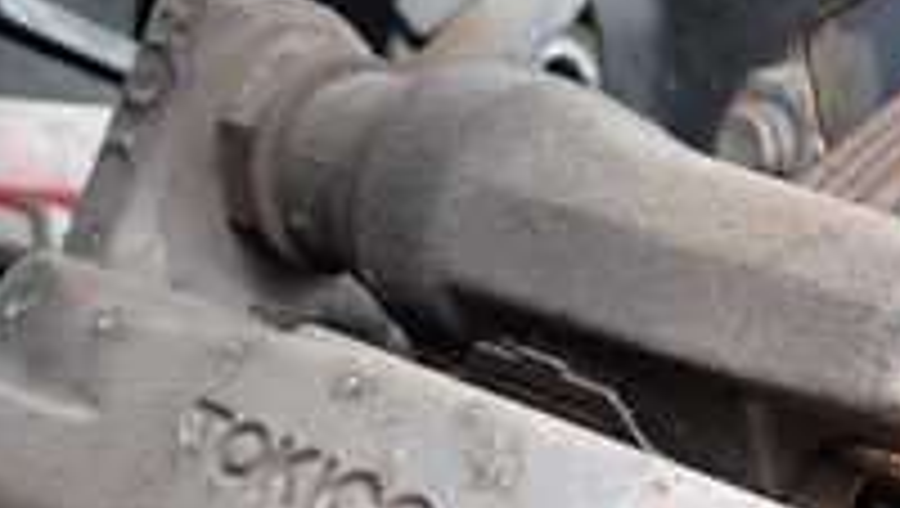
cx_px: 225
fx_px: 2341
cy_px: 886
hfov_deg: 21.6
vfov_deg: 11.6
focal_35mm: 98
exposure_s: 1/30
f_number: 2.3
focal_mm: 5.4
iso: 320
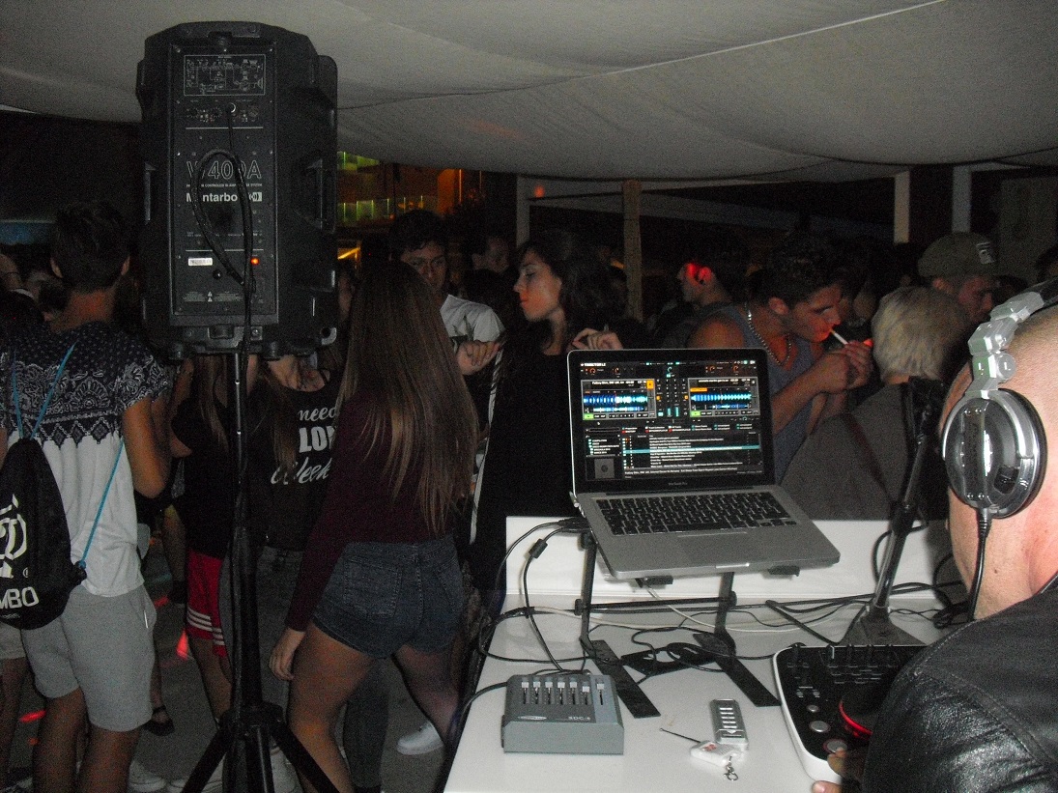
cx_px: 529
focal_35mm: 36
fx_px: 1100
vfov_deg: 39.6
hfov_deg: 51.4
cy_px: 396
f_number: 3.1
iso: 800
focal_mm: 6.3
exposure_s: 1/60
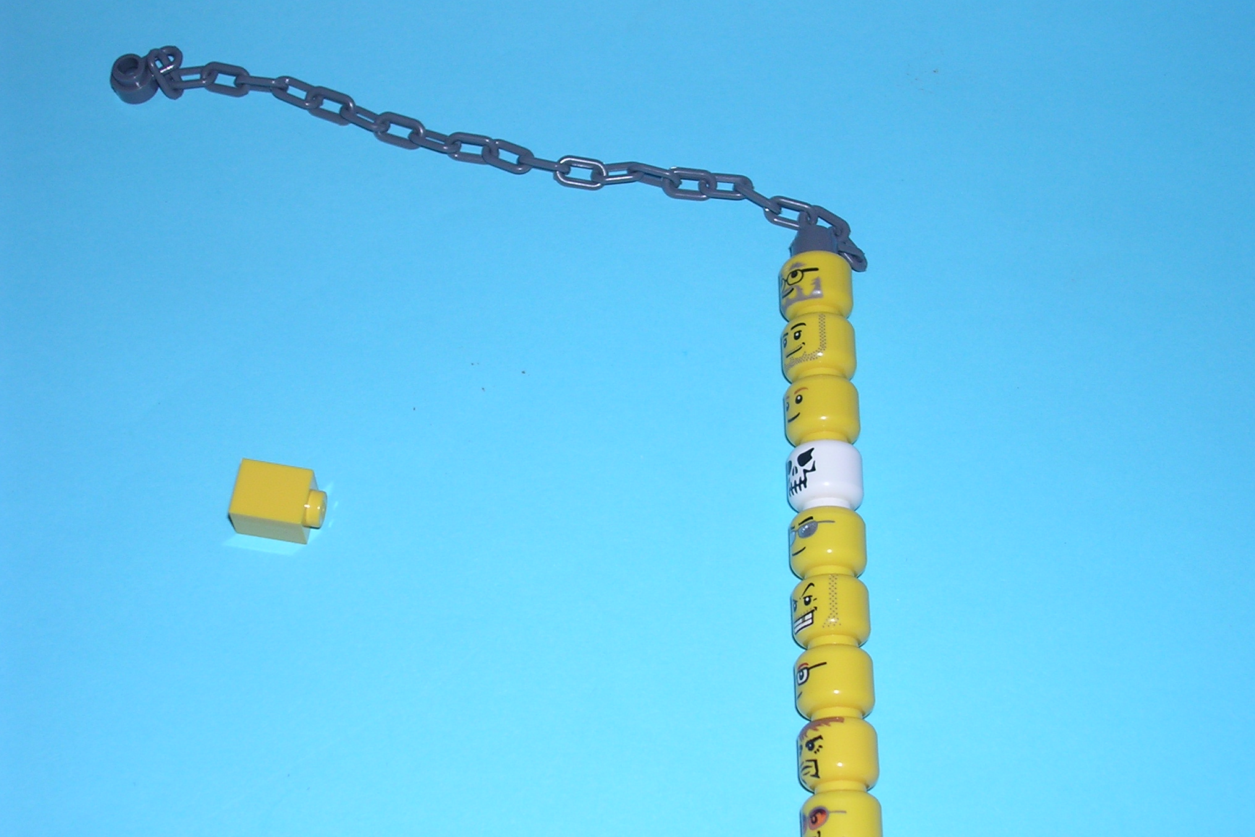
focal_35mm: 63
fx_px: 2196
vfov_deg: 21.6
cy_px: 444
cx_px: 633
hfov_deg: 31.9
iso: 100
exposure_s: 1/60.1
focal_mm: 9.1
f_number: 3.4
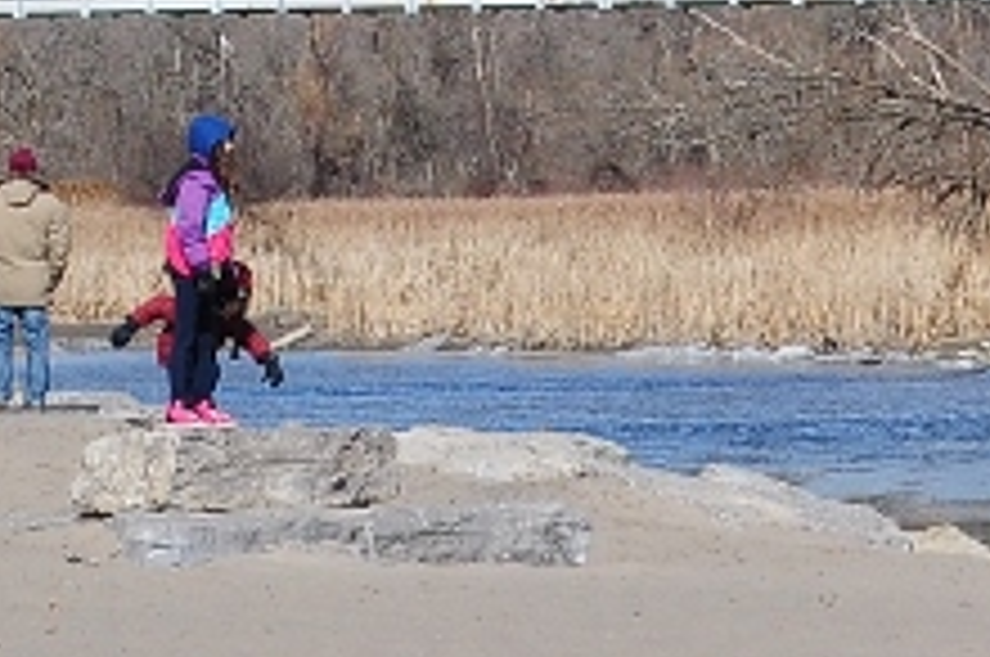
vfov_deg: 4.4
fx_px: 8372
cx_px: 482
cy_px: -824
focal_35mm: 305
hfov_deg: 6.8
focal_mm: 35
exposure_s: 1/640
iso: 400
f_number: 11
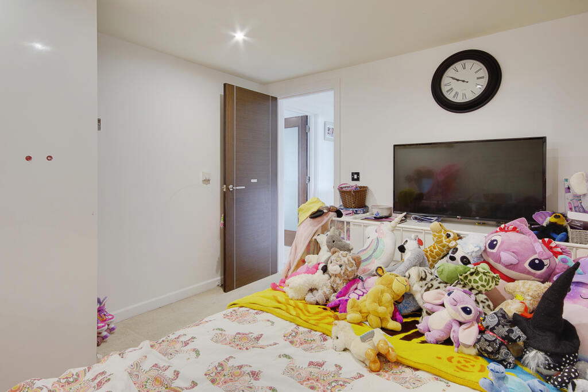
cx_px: 294
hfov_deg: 86.9
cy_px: 196
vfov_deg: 64.6
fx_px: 310
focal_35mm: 19
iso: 100
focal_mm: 13
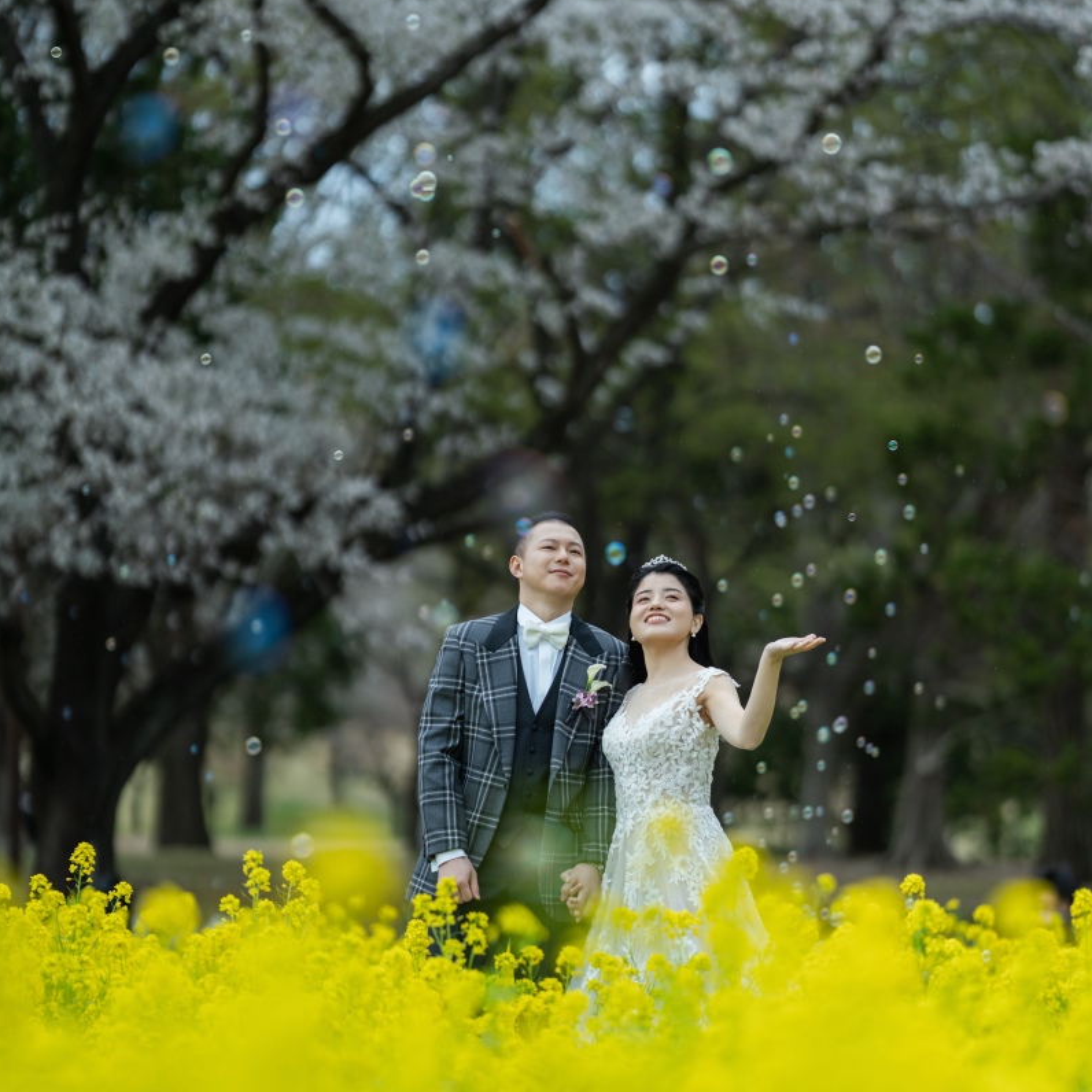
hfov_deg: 10.1
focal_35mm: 173
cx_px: 545
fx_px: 6174
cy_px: 609
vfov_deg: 10.1
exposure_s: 1/2500
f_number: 1.8
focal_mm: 135
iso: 200
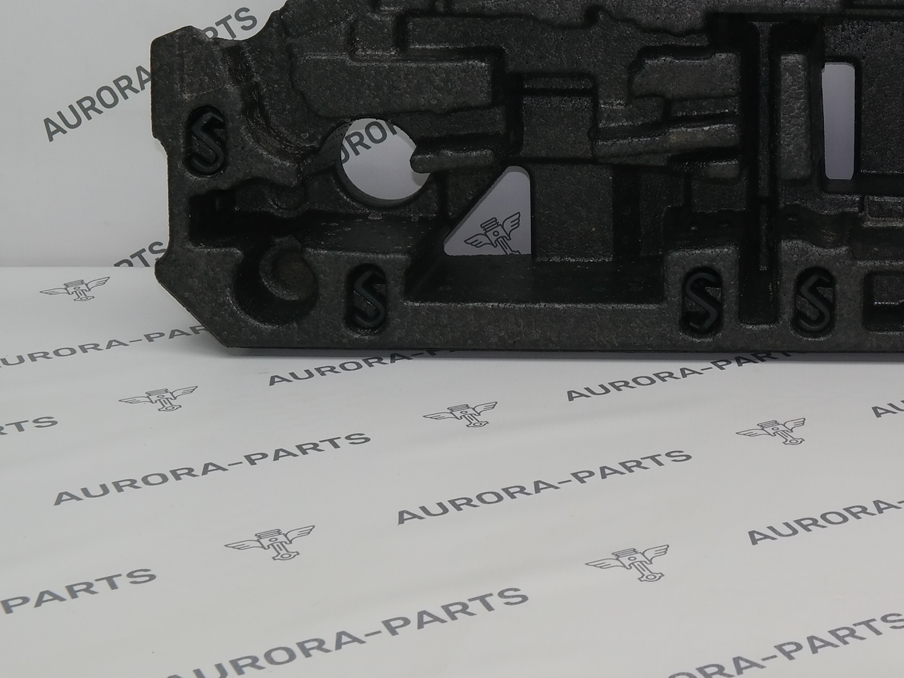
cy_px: 80
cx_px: 880
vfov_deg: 19.3
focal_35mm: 75
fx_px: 1959
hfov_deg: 24.9
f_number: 7.1
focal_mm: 22
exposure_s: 1/40
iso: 200
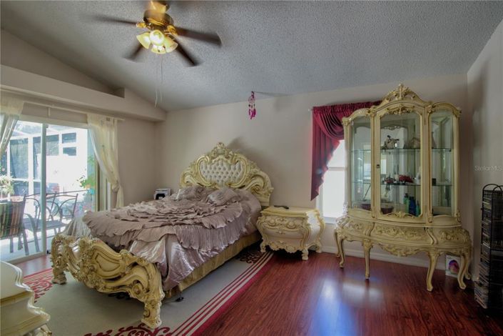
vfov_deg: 73.7
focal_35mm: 16
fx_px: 224
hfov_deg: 96.7
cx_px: 252
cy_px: 168
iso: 400
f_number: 11
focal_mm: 16
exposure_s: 1/2
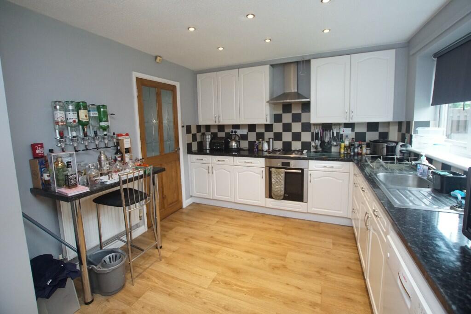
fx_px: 196
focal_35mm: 15
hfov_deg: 100.4
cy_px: 157
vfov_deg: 77.3
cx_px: 236
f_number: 4
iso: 1600
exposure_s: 1/160
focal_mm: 10
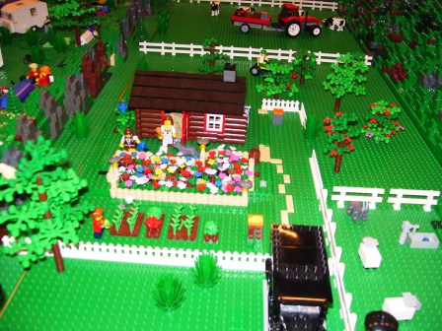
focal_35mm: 36
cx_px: 221
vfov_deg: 39.7
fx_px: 460
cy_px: 166
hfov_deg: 51.4
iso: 80
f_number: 2.7
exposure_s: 1/60
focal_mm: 6
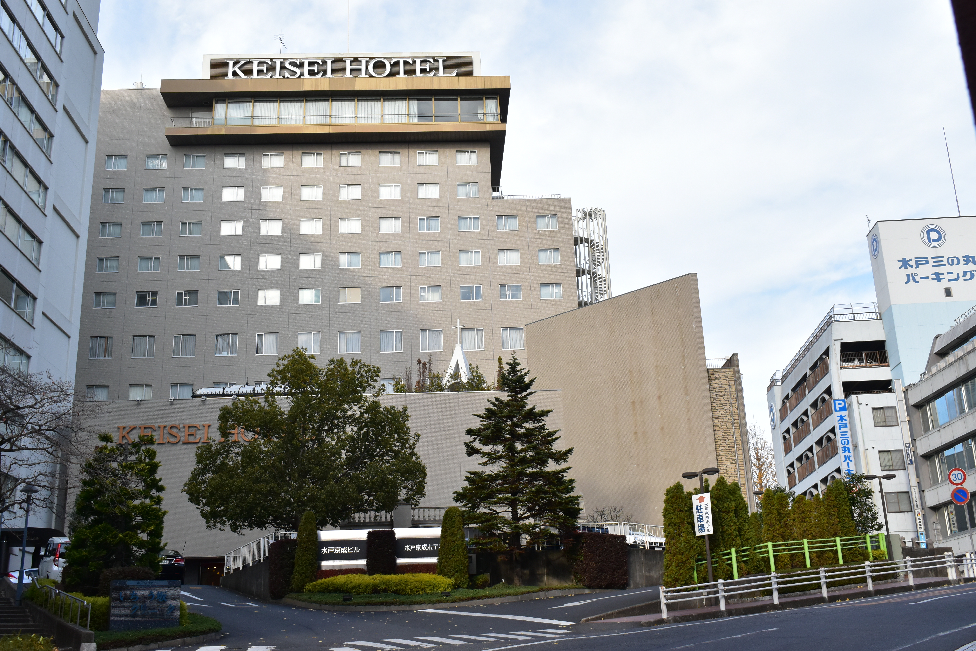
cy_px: 326
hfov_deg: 49.6
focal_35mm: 39
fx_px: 1057
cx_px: 488
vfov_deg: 34.2
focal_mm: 26
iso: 800
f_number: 8
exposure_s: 1/640
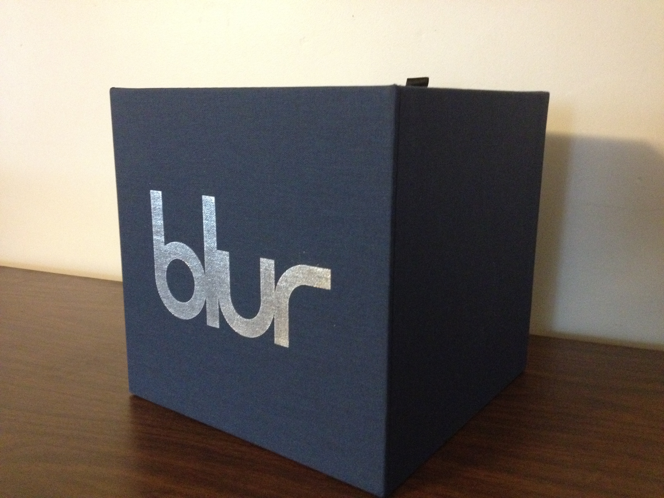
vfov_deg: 40.7
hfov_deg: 52.6
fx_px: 671
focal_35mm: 35
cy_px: 249
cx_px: 332
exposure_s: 1/15
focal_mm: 4.28
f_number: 2.4
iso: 640
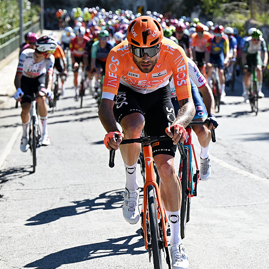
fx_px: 1468
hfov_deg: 10.5
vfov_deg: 10.5
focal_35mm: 167
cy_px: 154
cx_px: 131
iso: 200
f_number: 3.2
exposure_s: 1/2000
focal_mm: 70
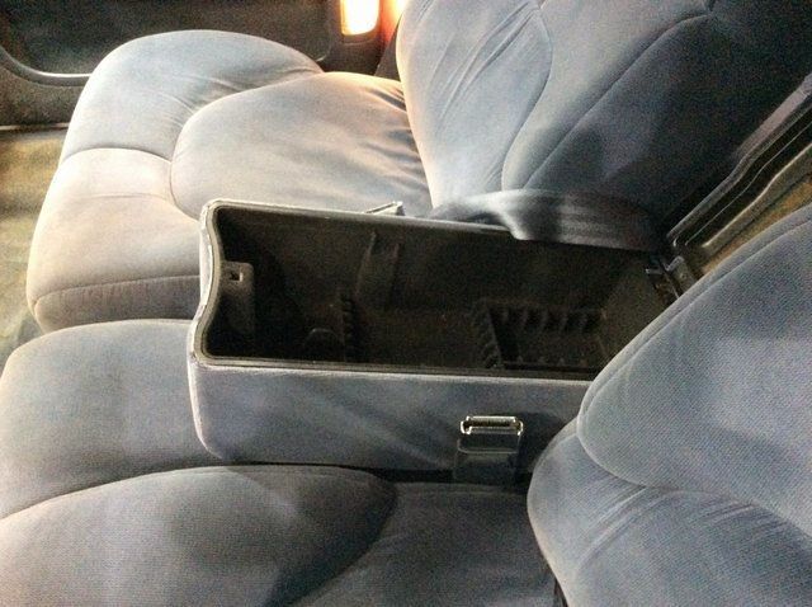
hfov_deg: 56.9
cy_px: 304
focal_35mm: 32
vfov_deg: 44.1
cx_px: 406
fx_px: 750
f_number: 2.4
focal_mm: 3.3
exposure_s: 1/15
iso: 500
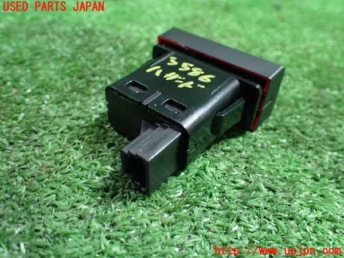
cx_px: 172
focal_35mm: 30
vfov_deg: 46.8
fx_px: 298
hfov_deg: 60.0
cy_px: 129
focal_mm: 5.4
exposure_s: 1/40
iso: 800
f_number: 2.3
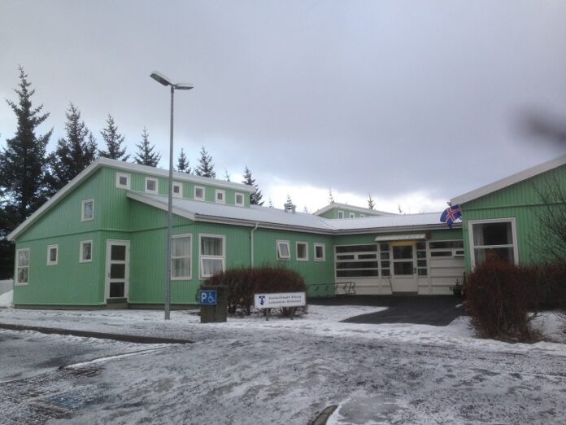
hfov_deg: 55.4
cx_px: 283
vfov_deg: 42.9
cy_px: 212
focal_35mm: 33
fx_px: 540
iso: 50
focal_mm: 4.12
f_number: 2.4
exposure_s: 1/263
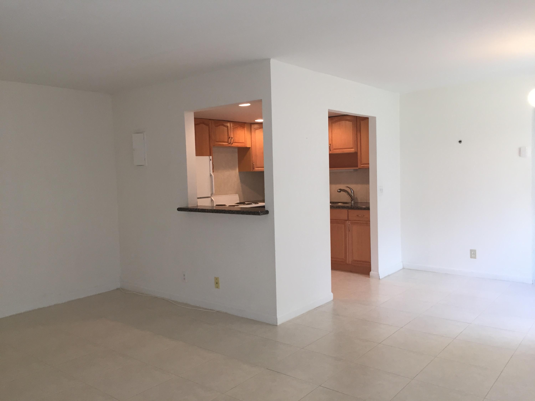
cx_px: 268
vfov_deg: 48.2
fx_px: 448
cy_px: 200
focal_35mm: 29
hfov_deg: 61.7
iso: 40
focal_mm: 4.15
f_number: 2.2
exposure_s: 1/30
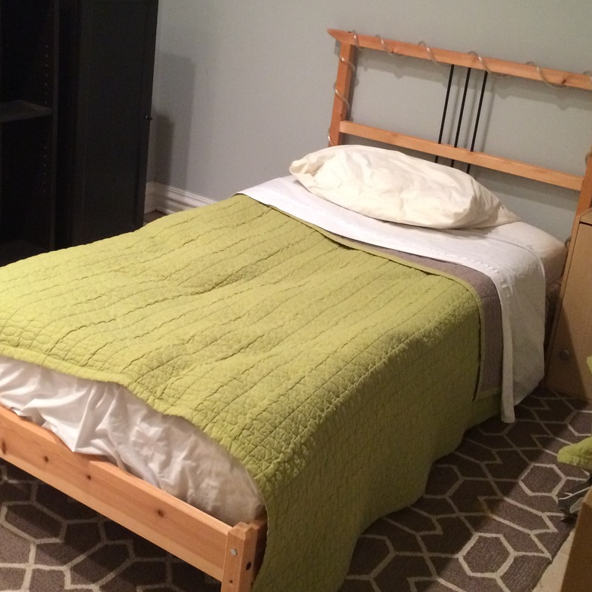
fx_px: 909
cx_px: 288
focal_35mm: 47
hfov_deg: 36.1
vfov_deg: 36.0
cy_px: 260
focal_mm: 4.15
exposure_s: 1/30
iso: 320
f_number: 2.2
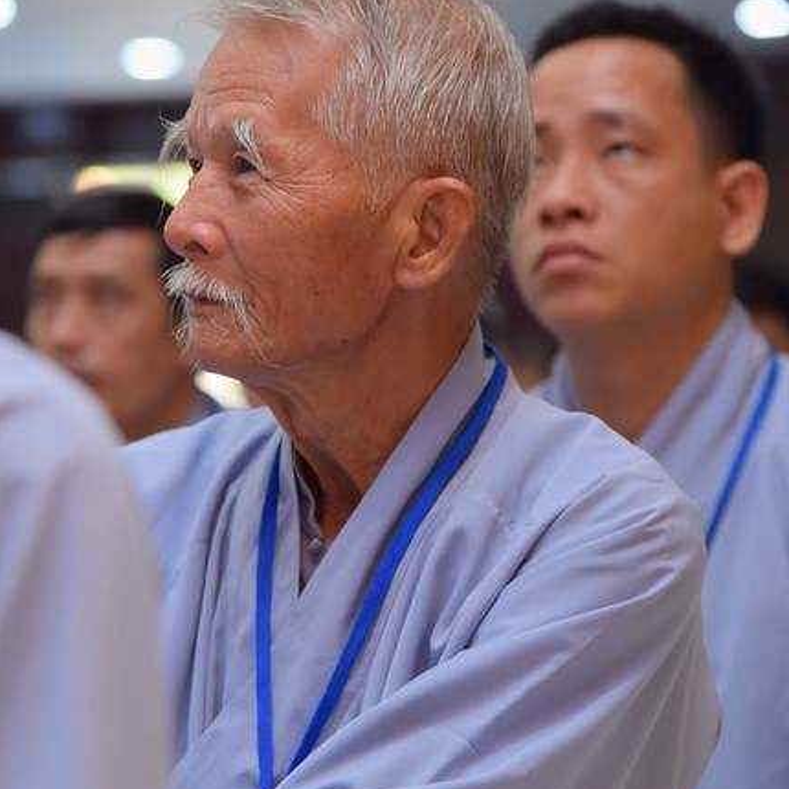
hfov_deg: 11.3
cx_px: 394
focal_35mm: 154
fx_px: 3971
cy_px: 413
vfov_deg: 11.3
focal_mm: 120
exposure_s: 1/125
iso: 1250
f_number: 5
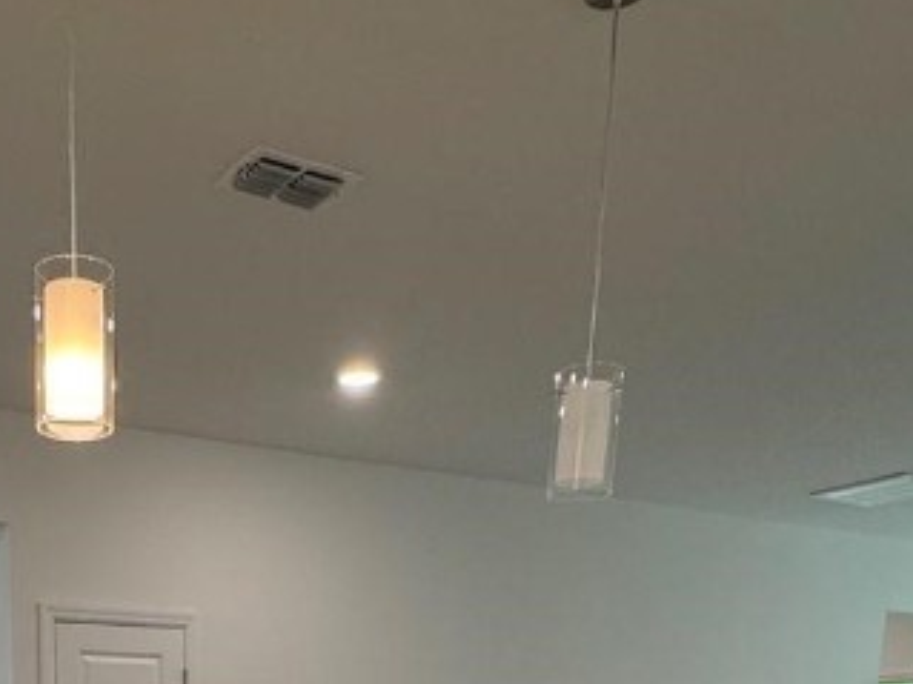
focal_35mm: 45
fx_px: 1186
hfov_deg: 39.9
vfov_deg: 24.3
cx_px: 146
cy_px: 1053
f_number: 2.2
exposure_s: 1/120
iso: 160
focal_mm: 2.22
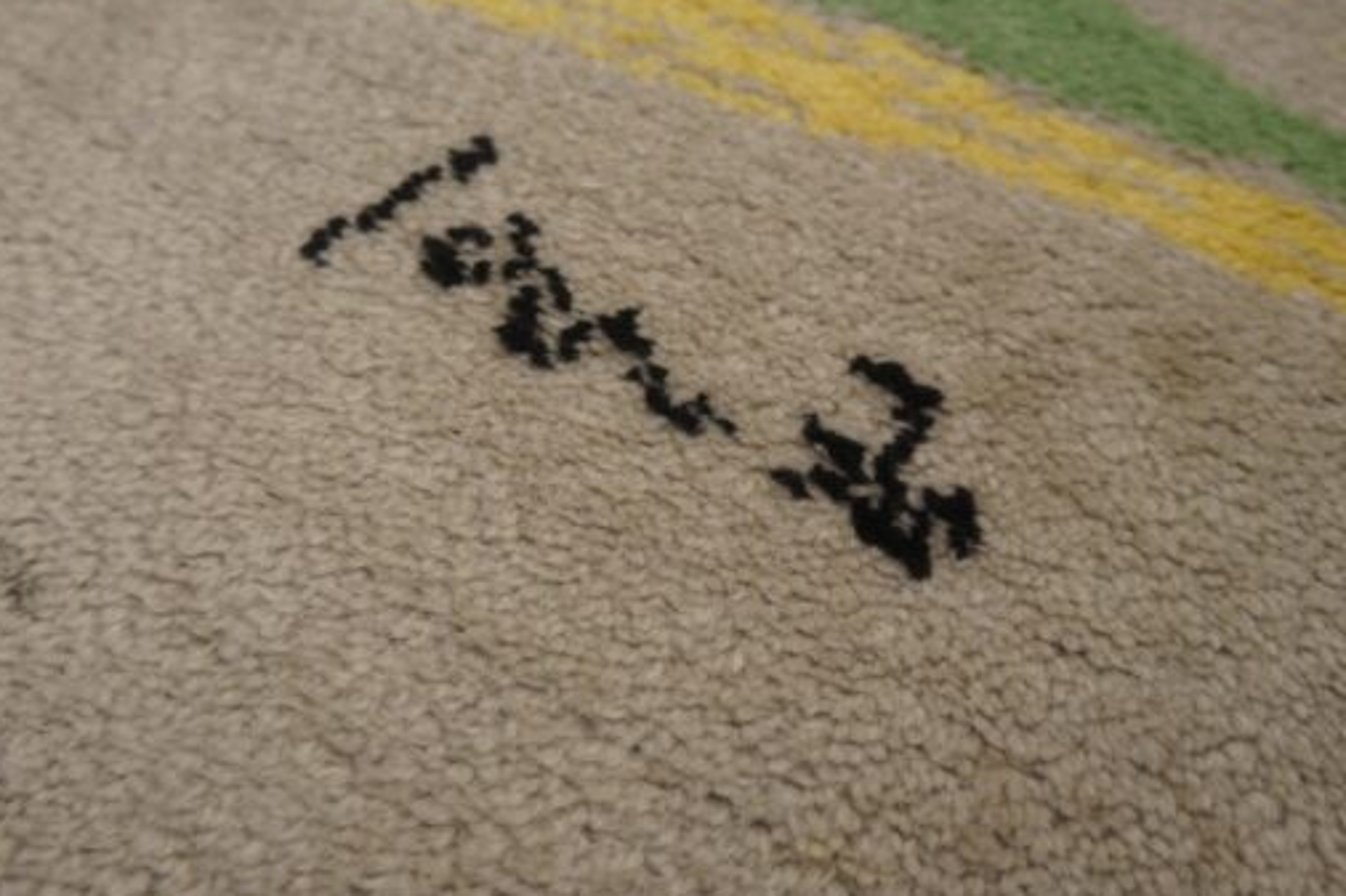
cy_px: 376
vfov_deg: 41.0
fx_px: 1196
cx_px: 612
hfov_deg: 58.6
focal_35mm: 32
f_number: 4
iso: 500
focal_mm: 18
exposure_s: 1/60
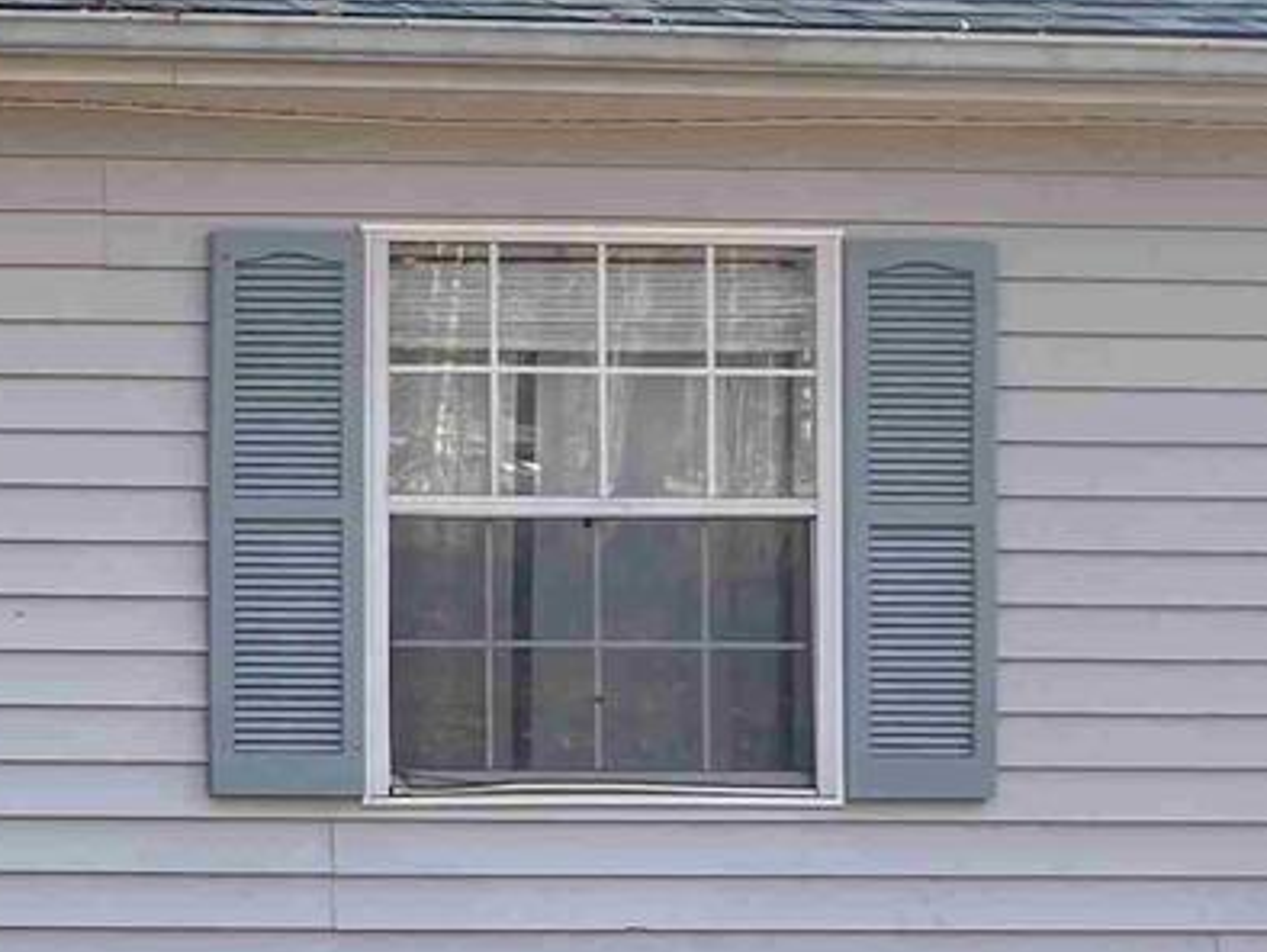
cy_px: 463
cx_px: -974
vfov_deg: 15.6
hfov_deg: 17.1
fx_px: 3479
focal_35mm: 95
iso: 50
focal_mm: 5.7
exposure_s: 1/614
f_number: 1.5
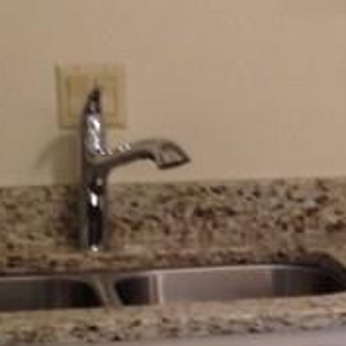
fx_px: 2024
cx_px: 506
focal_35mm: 179
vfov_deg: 9.8
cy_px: 186
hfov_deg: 9.5
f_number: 2.4
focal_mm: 4.28
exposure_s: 1/20
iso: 80
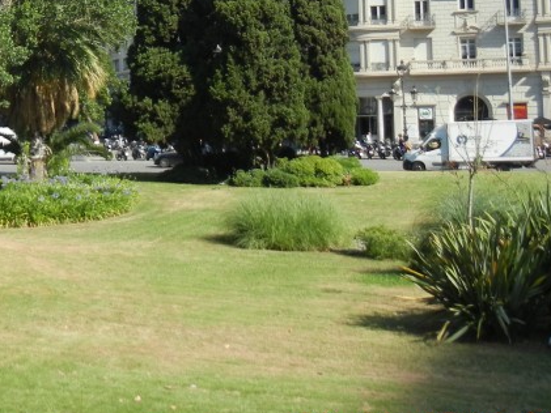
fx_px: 1162
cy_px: 33
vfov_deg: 19.8
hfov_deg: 25.7
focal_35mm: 73
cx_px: 37
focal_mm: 5.4
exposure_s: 1/276
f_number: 7
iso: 160
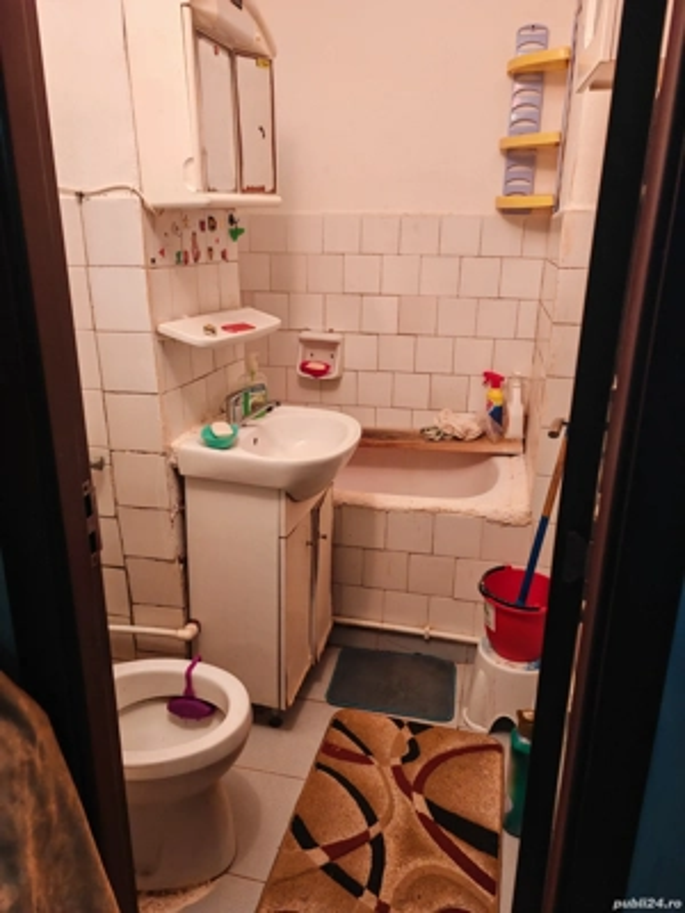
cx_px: 342
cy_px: 456
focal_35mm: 27
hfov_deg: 51.4
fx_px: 712
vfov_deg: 65.3
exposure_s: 1/50
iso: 500
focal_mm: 7.62
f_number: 1.6
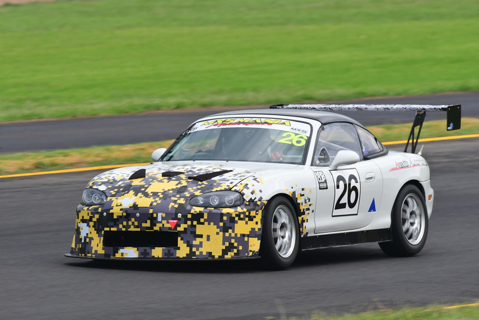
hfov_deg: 3.1
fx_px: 8784
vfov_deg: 2.1
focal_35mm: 660
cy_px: 160
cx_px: 240
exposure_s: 1/500
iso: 800
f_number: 10
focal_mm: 440
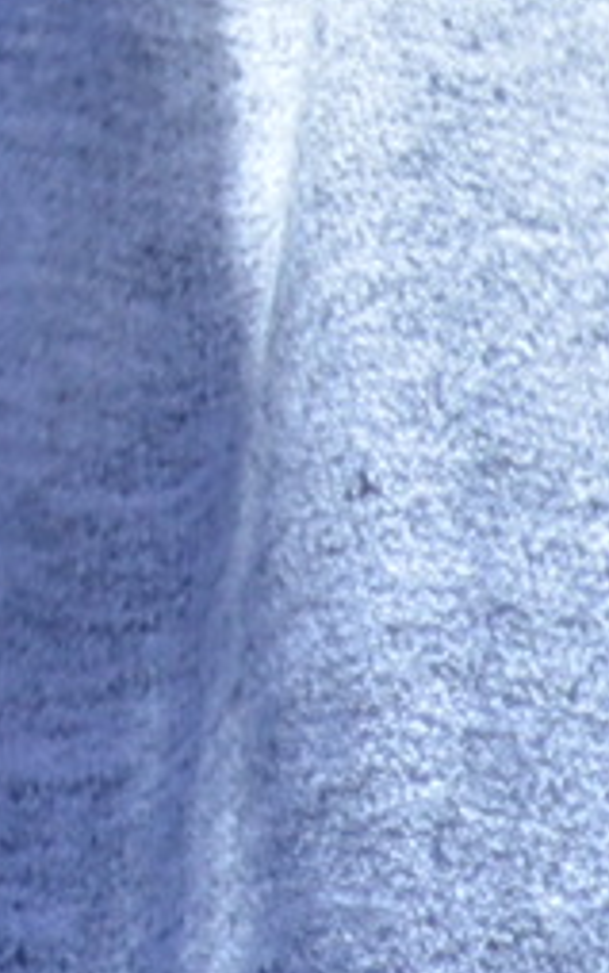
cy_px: -1069
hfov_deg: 1.6
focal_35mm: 796
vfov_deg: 2.6
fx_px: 21114
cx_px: -797
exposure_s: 1/250
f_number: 8
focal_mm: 44
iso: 100
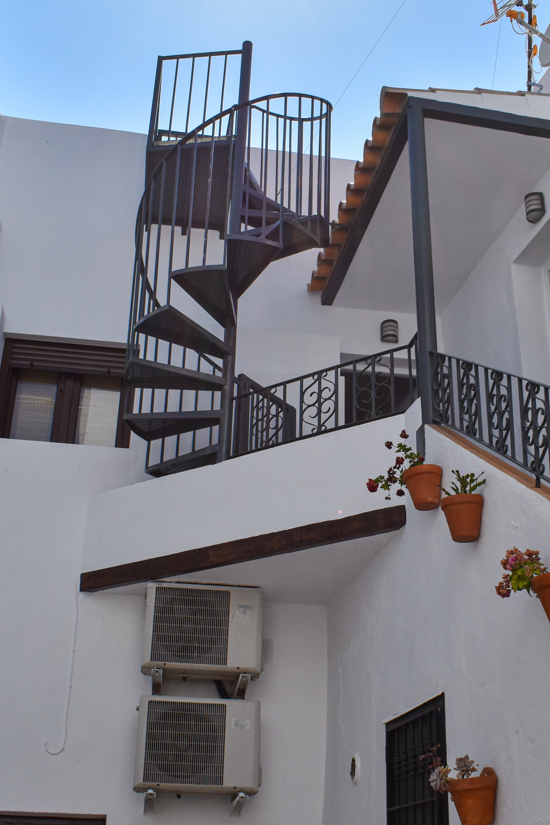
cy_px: 452
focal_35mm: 42
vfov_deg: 46.3
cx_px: 332
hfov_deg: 31.8
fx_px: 963
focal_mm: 18
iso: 280
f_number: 8
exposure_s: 1/2000
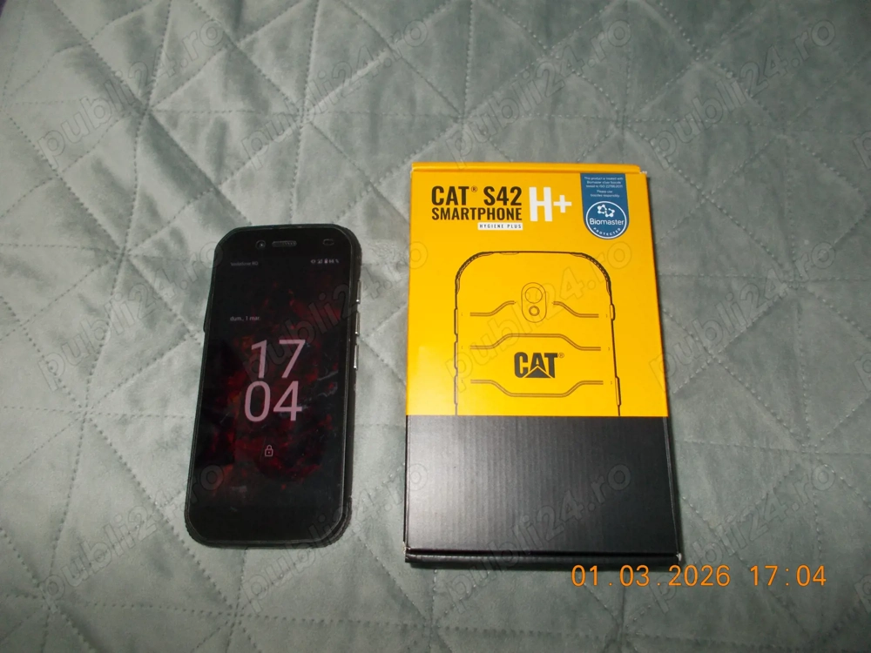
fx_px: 654
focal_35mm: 26
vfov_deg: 53.1
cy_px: 326
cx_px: 436
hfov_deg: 67.3
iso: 200
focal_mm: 4.6
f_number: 3.2
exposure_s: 1/25
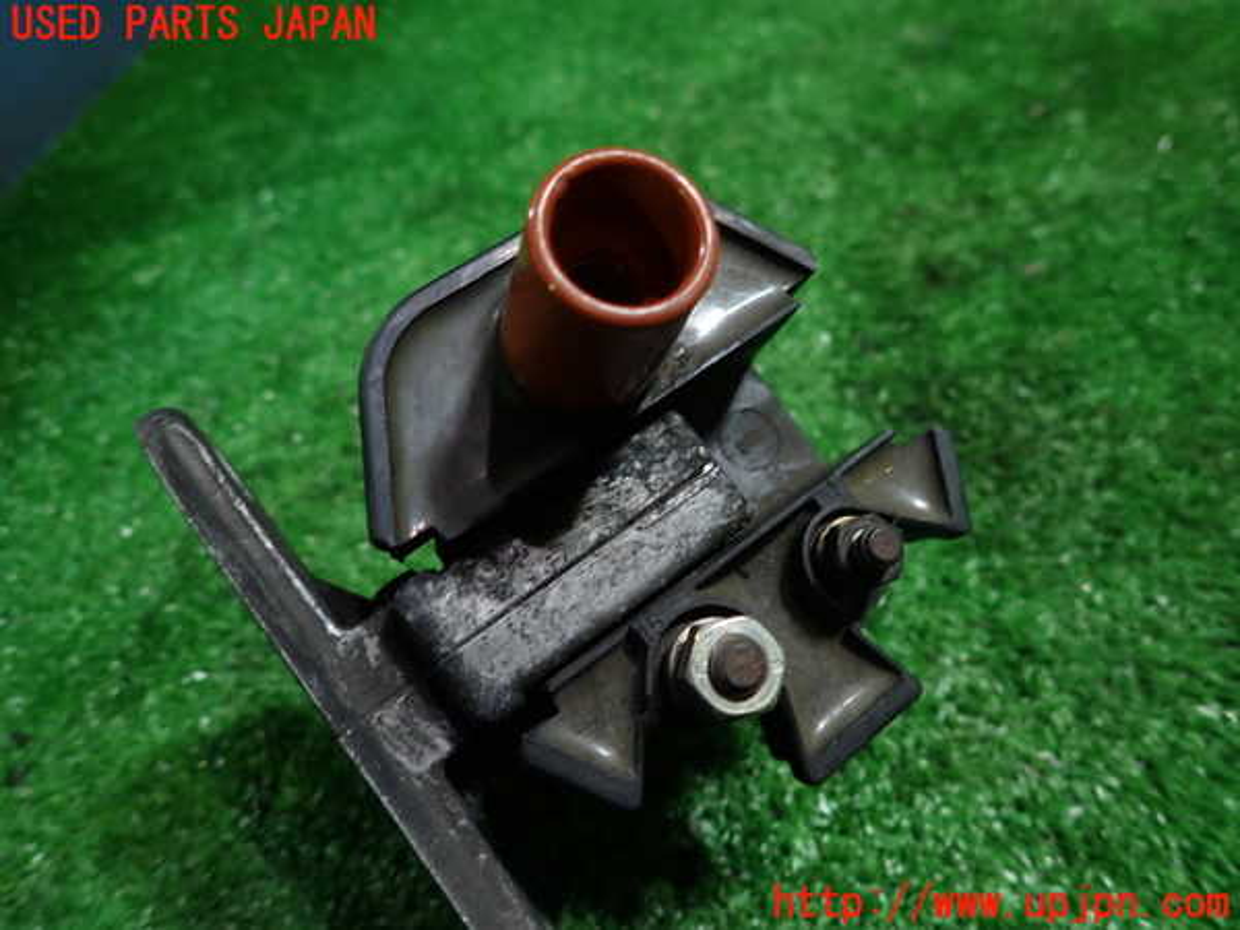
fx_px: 896
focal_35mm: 25
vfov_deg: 54.9
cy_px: 465
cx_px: 620
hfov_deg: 69.4
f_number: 2
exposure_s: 1/40
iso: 200
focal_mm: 4.5
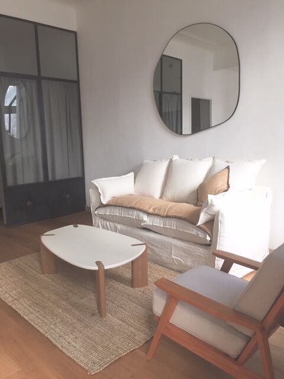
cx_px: 142
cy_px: 190
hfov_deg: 48.2
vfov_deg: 61.7
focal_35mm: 29
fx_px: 317
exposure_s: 1/33
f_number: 2.2
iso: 125
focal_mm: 4.15
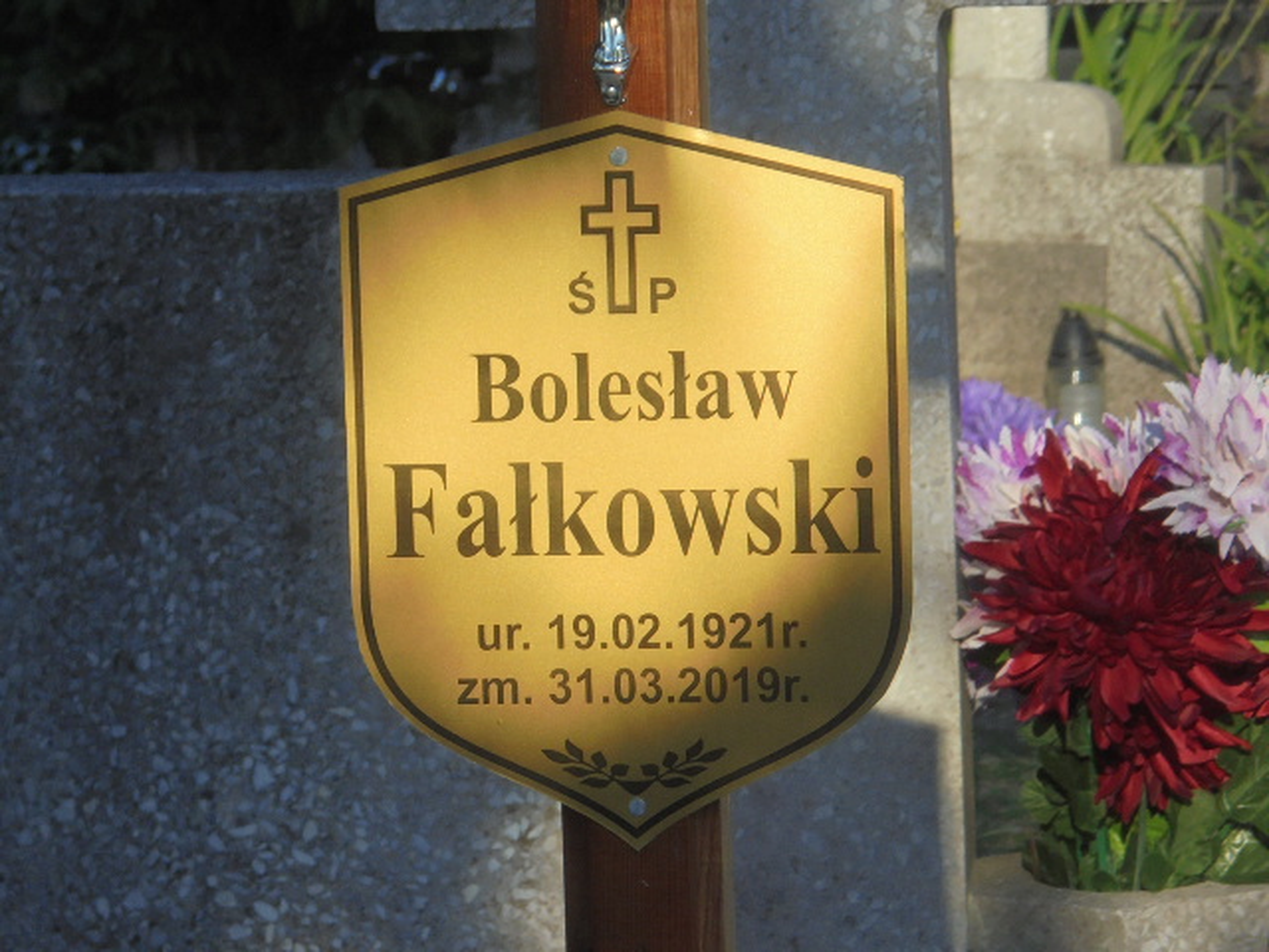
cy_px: 476
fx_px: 5719
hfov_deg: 12.7
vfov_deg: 9.5
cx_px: 634
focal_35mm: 156
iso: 100
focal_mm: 27.6
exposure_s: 1/200
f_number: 6.5
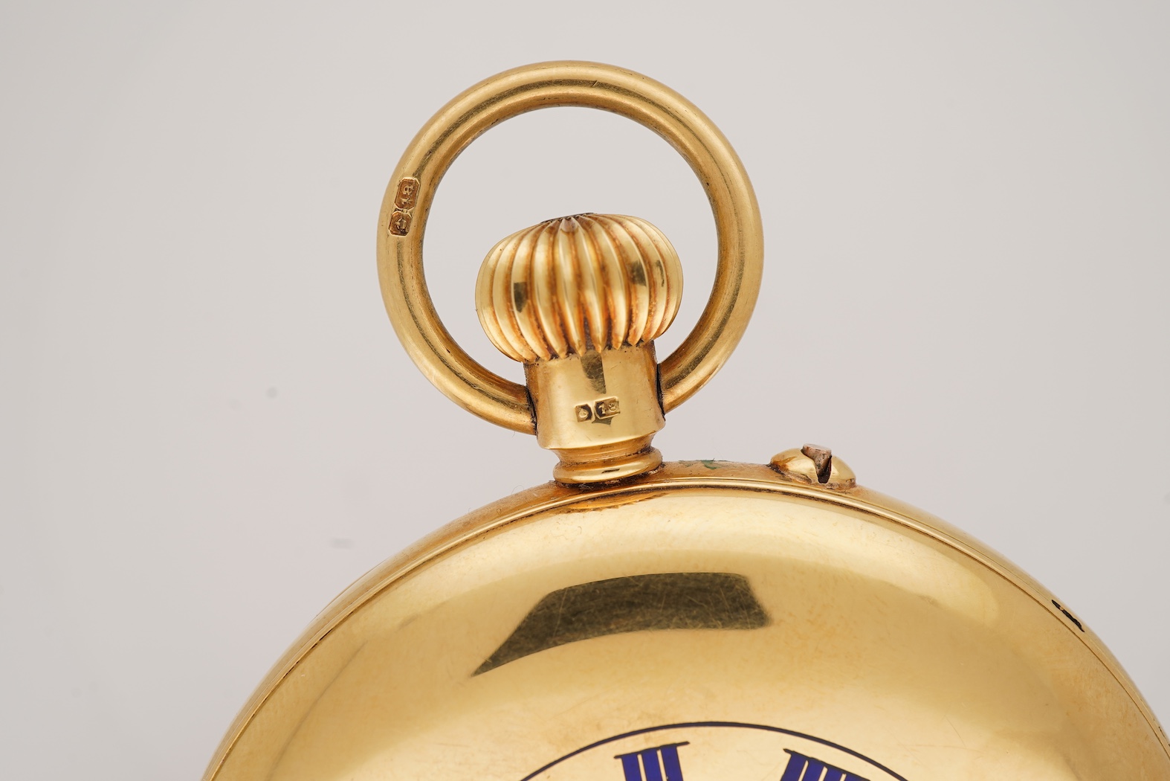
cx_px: 585
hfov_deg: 43.6
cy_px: 390
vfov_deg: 29.9
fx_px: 1463
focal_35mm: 45
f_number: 22
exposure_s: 1/160
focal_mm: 30
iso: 160
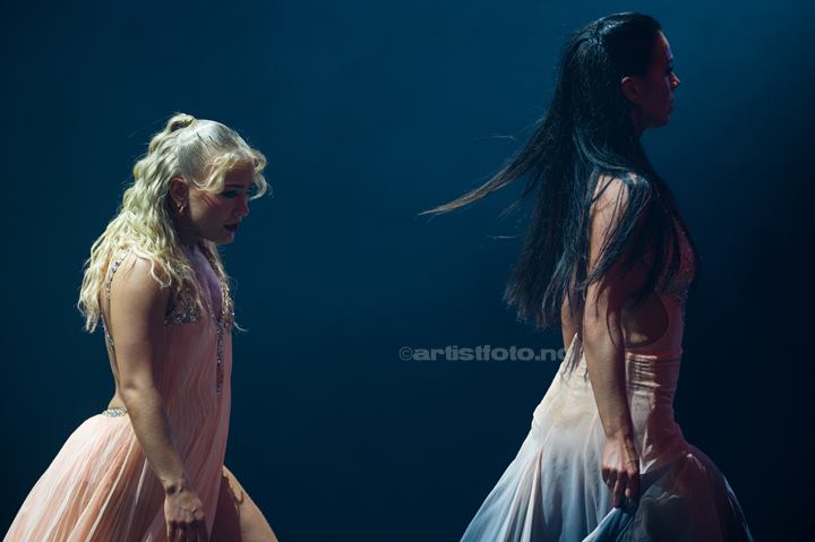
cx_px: 408
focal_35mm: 300
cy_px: 271
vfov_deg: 4.6
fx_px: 6787
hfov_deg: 6.9
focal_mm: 300
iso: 1000
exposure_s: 1/1000
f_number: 2.8
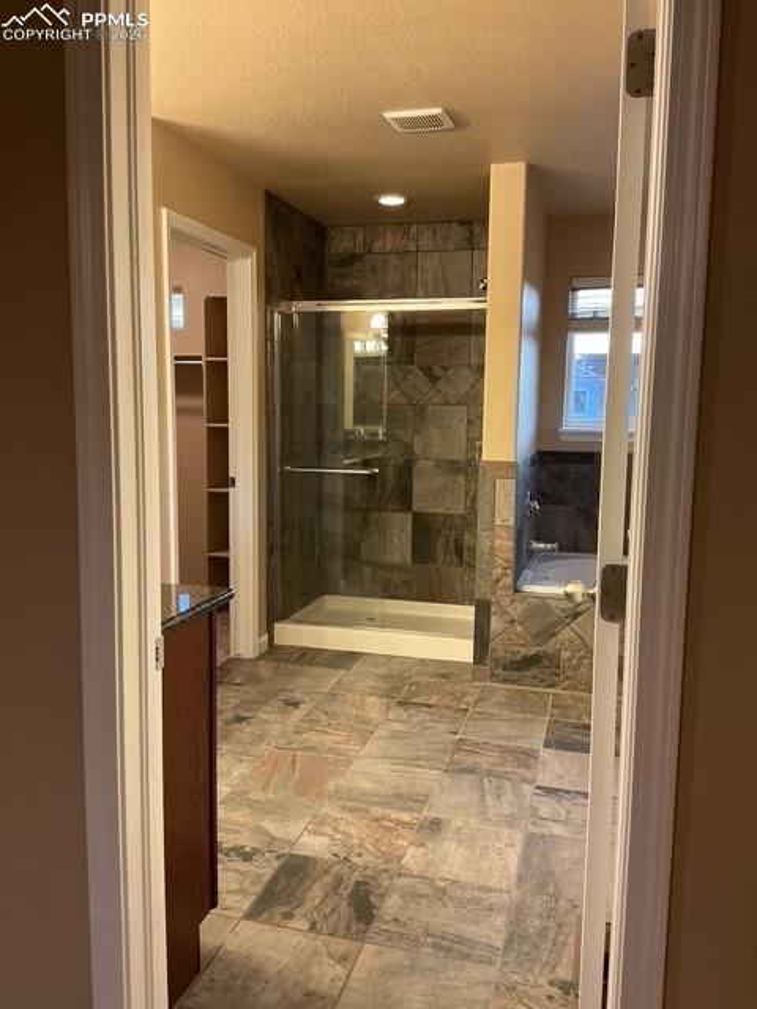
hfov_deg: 48.2
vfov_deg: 61.7
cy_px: 504
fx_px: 846
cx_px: 378
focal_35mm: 29
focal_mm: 3
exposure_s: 1/50
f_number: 1.8
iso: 160
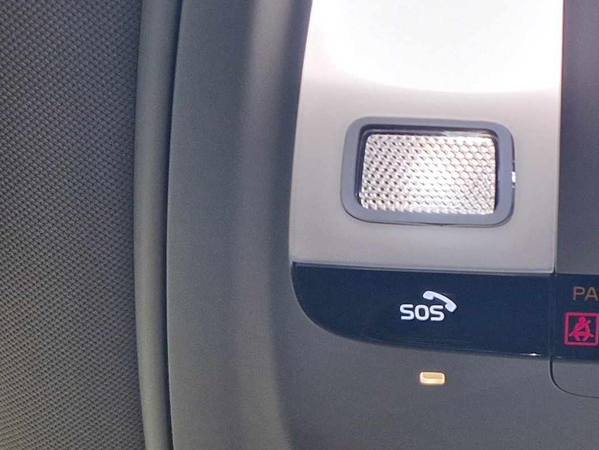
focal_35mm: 87
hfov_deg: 21.7
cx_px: 599
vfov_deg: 16.9
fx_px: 1506
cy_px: 143
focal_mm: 5.4
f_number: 1.8
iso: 100
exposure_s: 1/50
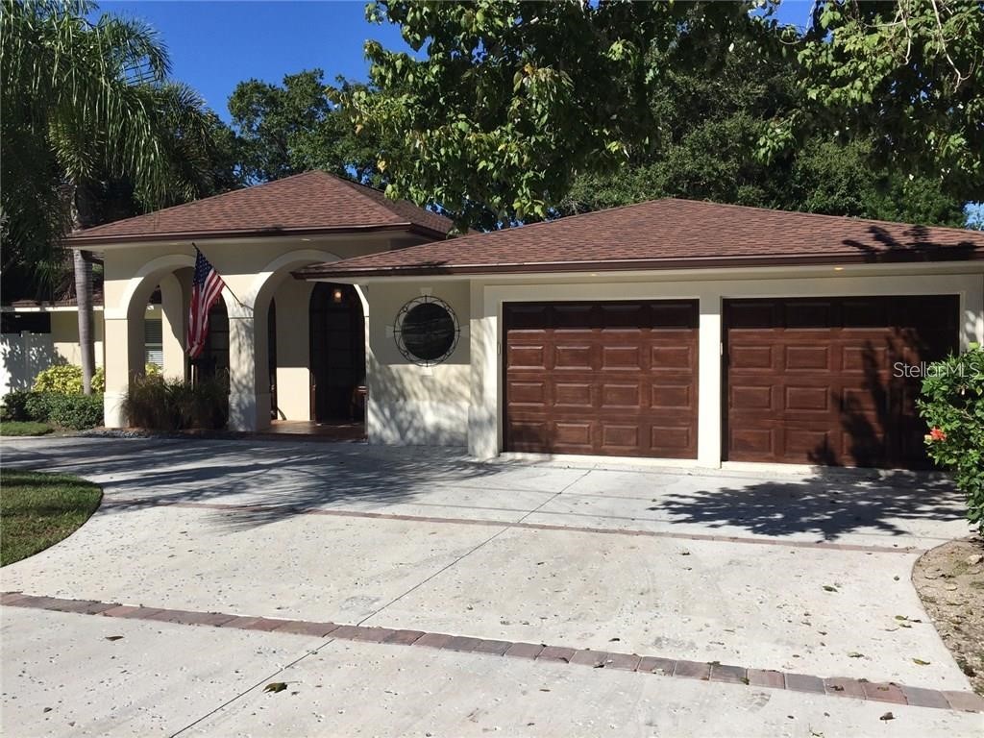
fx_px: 824
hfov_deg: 61.7
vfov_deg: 48.2
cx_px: 492
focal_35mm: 29
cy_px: 369
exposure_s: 1/2326
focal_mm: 4.15
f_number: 2.2
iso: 32
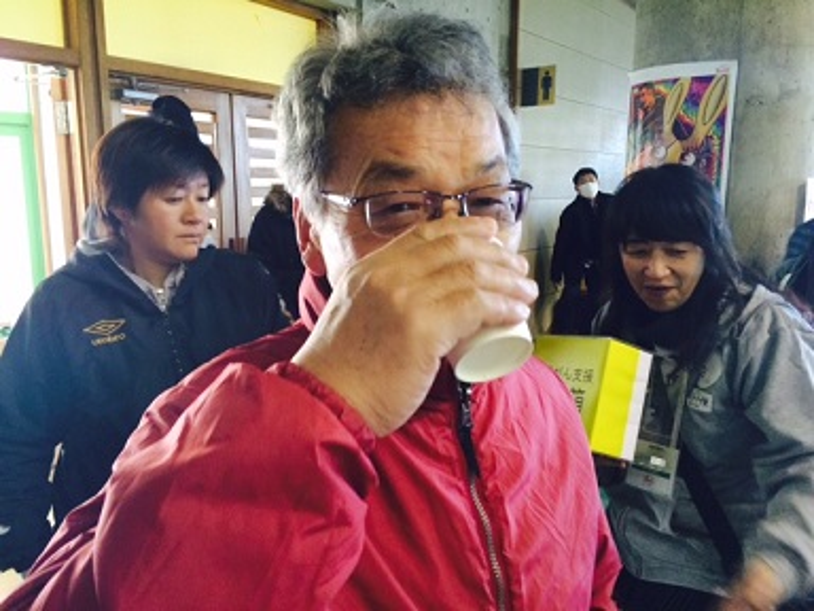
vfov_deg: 48.2
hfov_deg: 61.7
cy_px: 306
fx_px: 682
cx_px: 407
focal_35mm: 29
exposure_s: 1/33
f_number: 2.2
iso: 250
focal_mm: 4.15
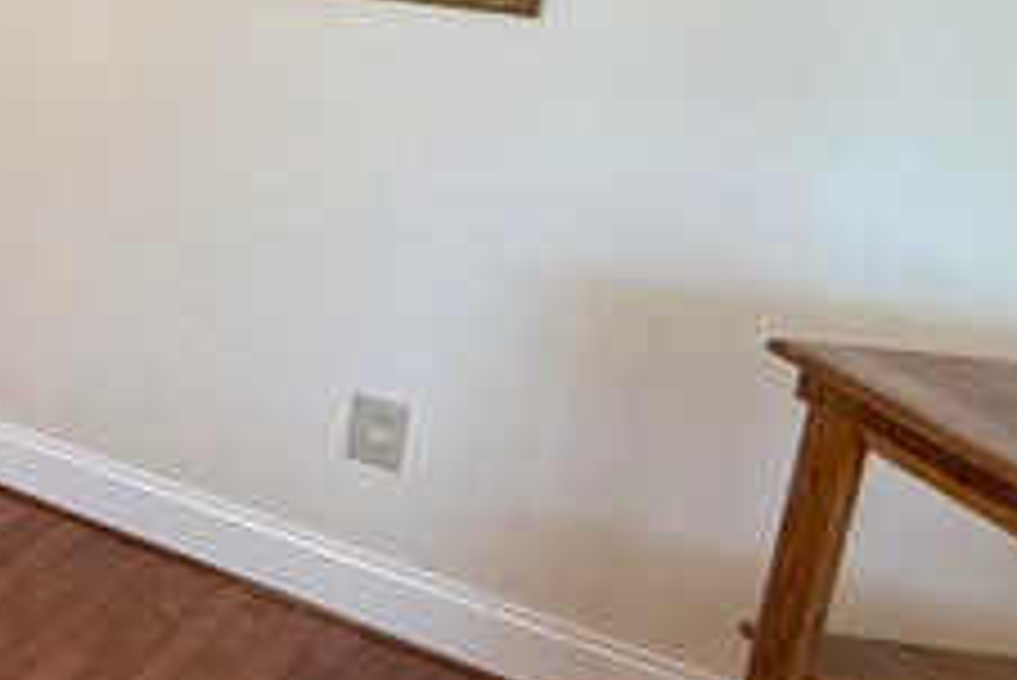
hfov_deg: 23.5
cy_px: 27
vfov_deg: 23.8
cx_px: -709
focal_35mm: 55
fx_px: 1555
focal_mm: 2.22
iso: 320
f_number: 2.2
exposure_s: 1/60
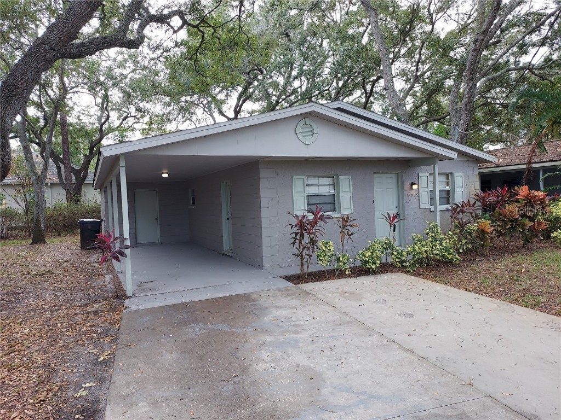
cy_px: 210
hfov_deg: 71.6
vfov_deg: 56.8
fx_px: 389
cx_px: 280
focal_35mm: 24
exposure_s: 1/159
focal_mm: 4.6
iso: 40
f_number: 1.8
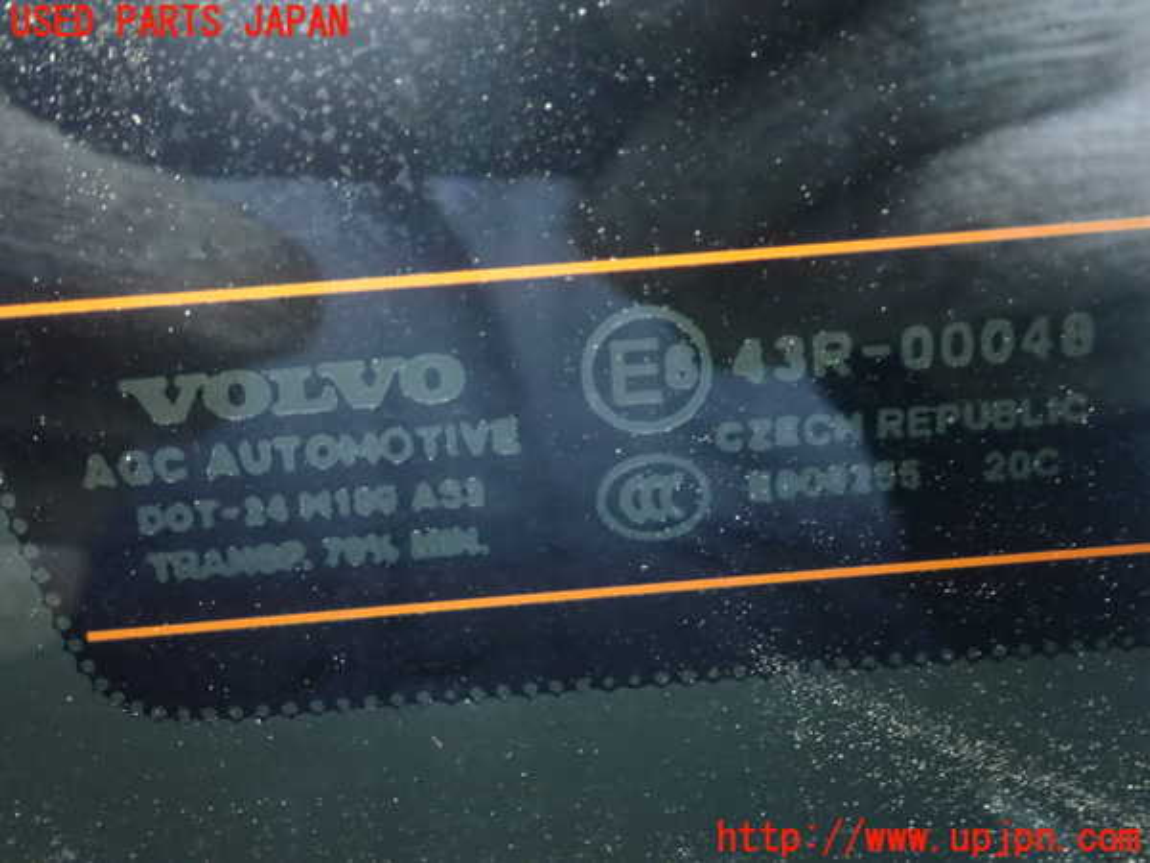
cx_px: 575
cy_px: 432
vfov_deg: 31.5
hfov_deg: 41.2
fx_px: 1528
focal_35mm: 46
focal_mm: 8.41
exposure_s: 1/13
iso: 1250
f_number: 3.1
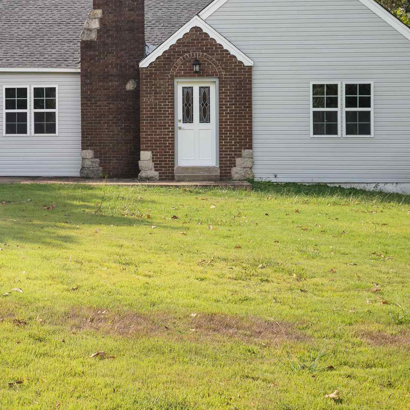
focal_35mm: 74
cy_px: 121
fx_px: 992
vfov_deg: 23.2
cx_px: 30
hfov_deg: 22.7
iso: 100
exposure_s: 1/125
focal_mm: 35
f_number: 6.3
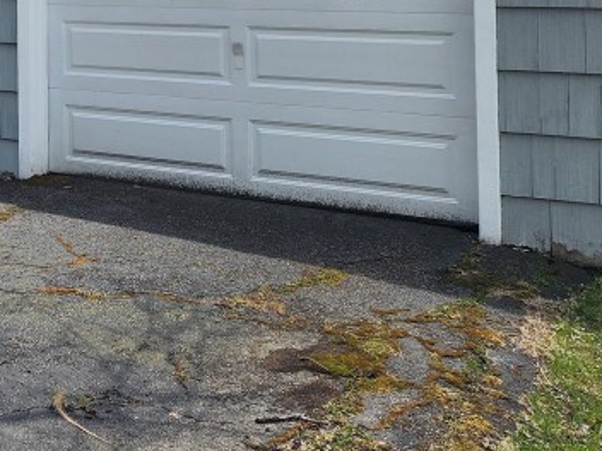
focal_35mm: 67
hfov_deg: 25.6
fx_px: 1165
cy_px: -63
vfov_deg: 20.7
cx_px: -140
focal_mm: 6.4
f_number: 1.8
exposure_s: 1/1780
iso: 12
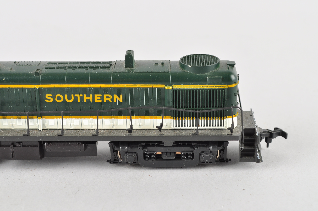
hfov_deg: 24.6
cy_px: 106
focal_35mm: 82
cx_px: 159
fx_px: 728
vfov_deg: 16.5
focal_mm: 55
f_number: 10
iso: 160
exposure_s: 1/100
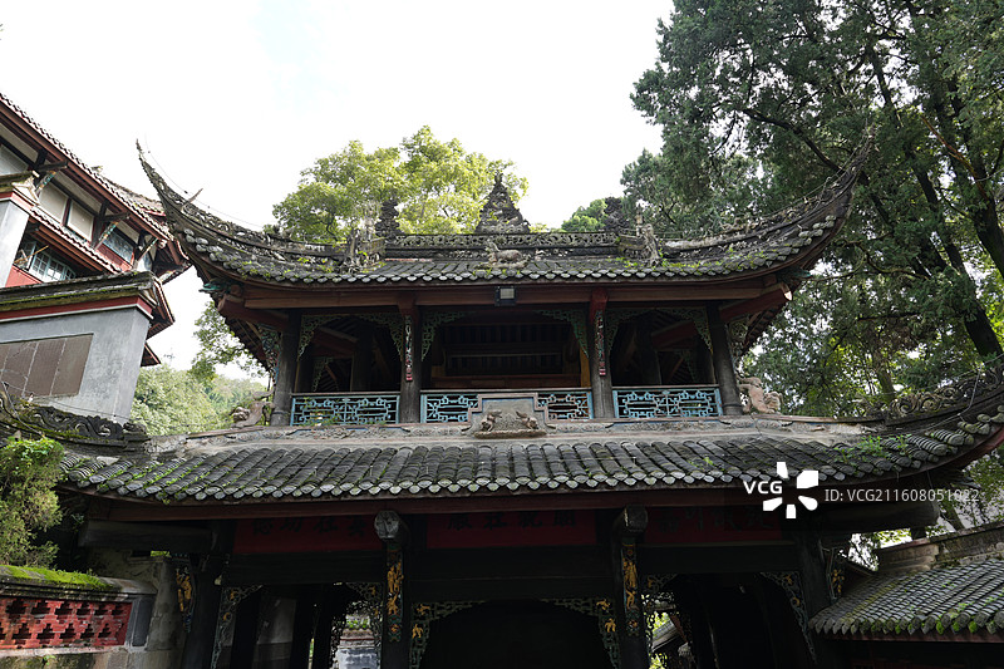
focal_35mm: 24
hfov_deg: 74.9
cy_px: 334
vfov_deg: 54.1
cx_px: 502
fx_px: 655
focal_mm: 23.5
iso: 100
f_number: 8
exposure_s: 1/30
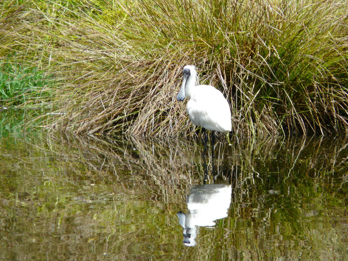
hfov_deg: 3.9
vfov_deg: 3.0
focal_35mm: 504
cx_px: 174
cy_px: 130
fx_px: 5067
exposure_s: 1/250
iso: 100
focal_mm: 82.8
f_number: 5
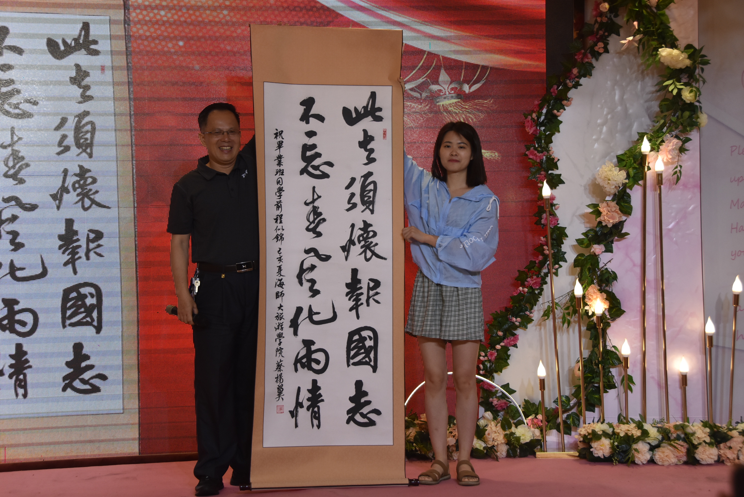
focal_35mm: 63
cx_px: 372
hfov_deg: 31.9
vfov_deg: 21.6
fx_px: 1303
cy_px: 248
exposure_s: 1/180
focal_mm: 42
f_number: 6.7
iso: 800
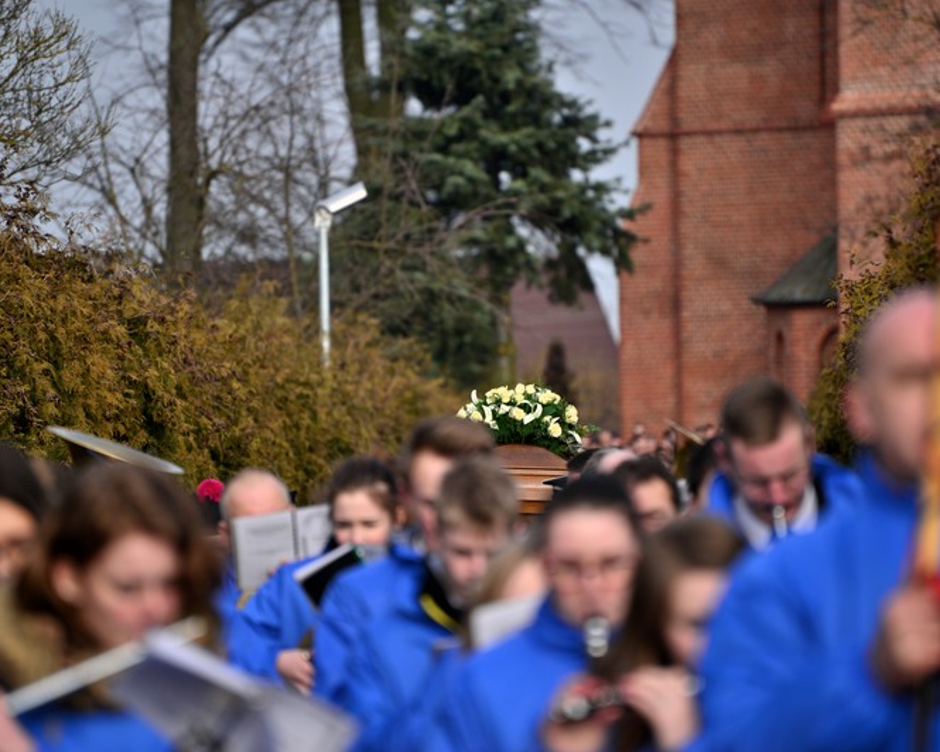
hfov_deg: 5.7
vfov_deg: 4.6
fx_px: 9431
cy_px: 376
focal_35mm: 339
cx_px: 499
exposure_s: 1/1000
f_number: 5.6
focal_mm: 300
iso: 100
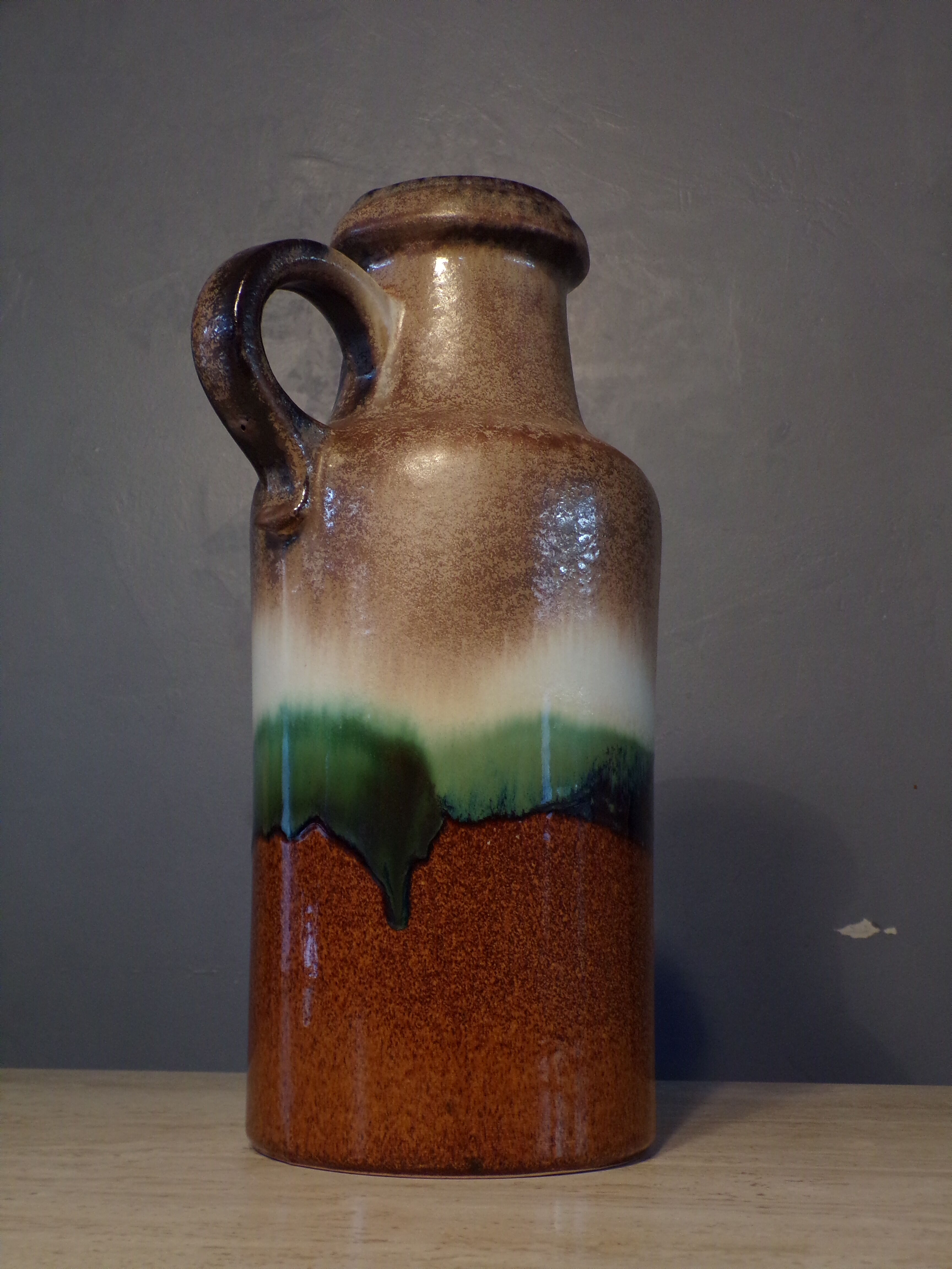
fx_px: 1540
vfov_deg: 44.8
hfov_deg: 34.3
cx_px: 476
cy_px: 634
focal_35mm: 42
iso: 200
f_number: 3.4
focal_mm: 7.6
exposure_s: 1/30
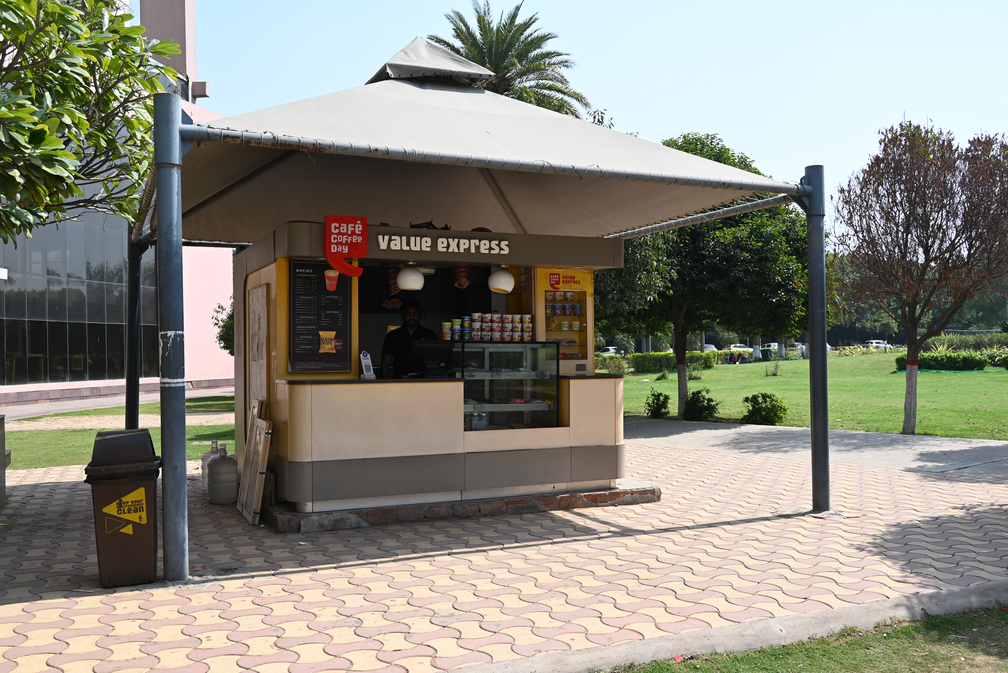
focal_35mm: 32
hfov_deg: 59.5
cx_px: 504
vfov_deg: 41.7
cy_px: 336
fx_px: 882
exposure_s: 1/200
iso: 100
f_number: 7.1
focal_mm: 31.5
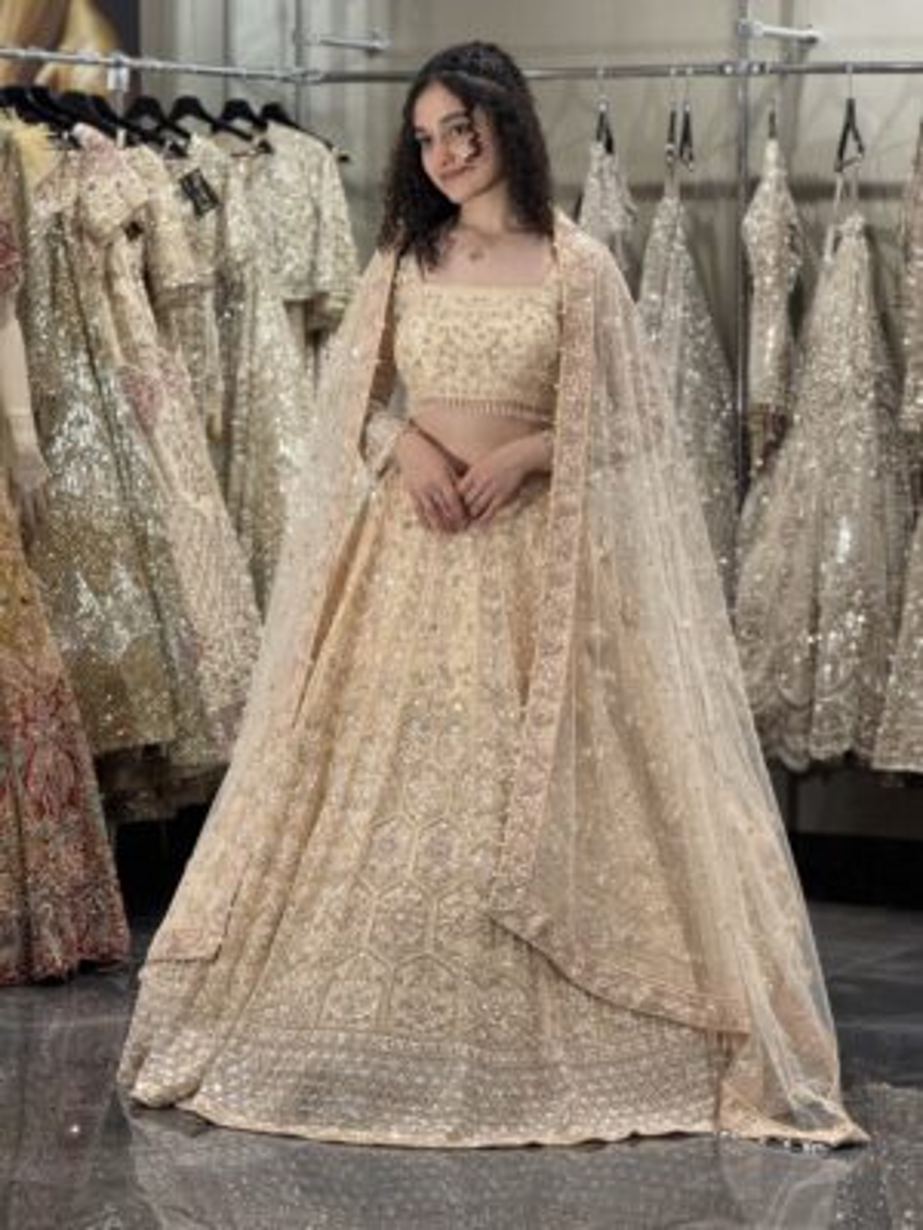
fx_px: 4266
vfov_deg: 16.4
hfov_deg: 12.3
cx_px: 462
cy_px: 615
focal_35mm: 120
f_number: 2.8
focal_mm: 15.66
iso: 160
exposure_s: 1/100
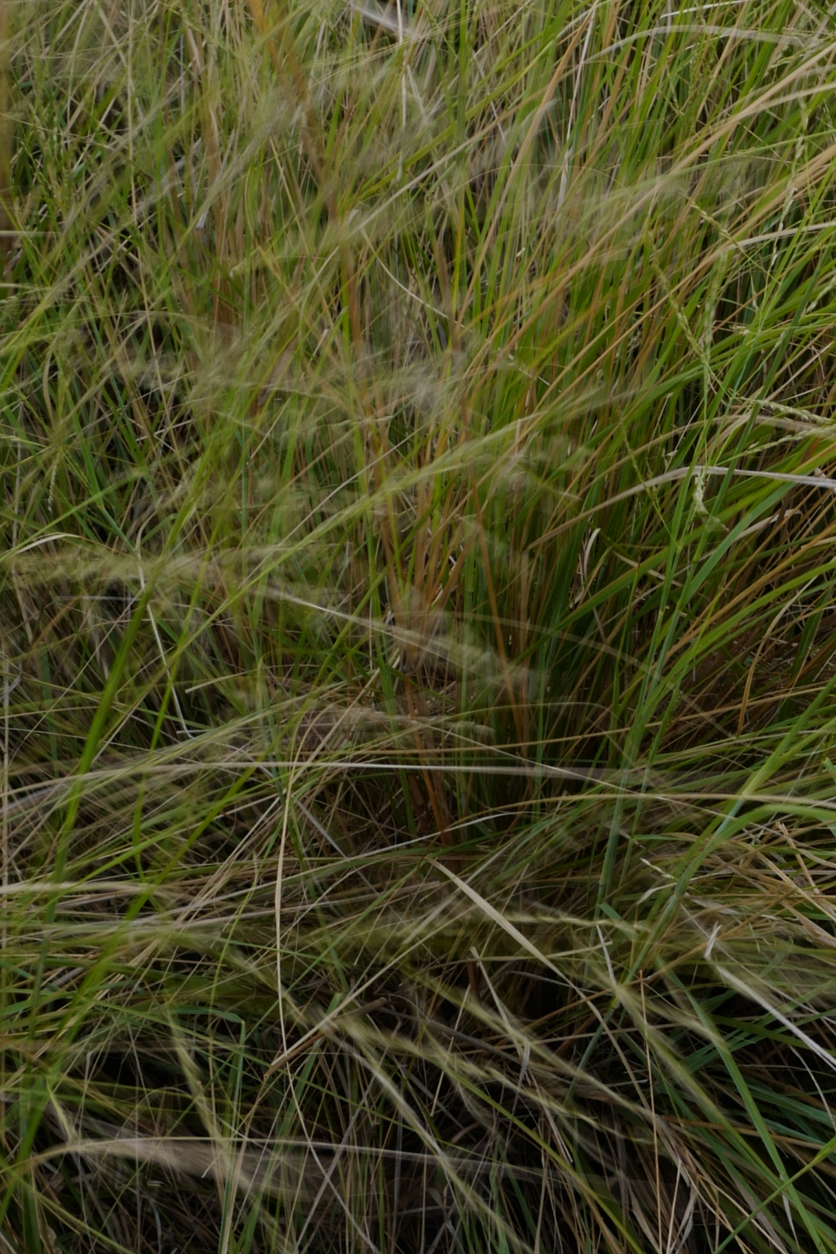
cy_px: 172
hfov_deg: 14.5
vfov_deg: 21.7
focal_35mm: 92
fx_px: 3205
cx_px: 923
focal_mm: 28
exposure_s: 1/13
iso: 100
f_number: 16
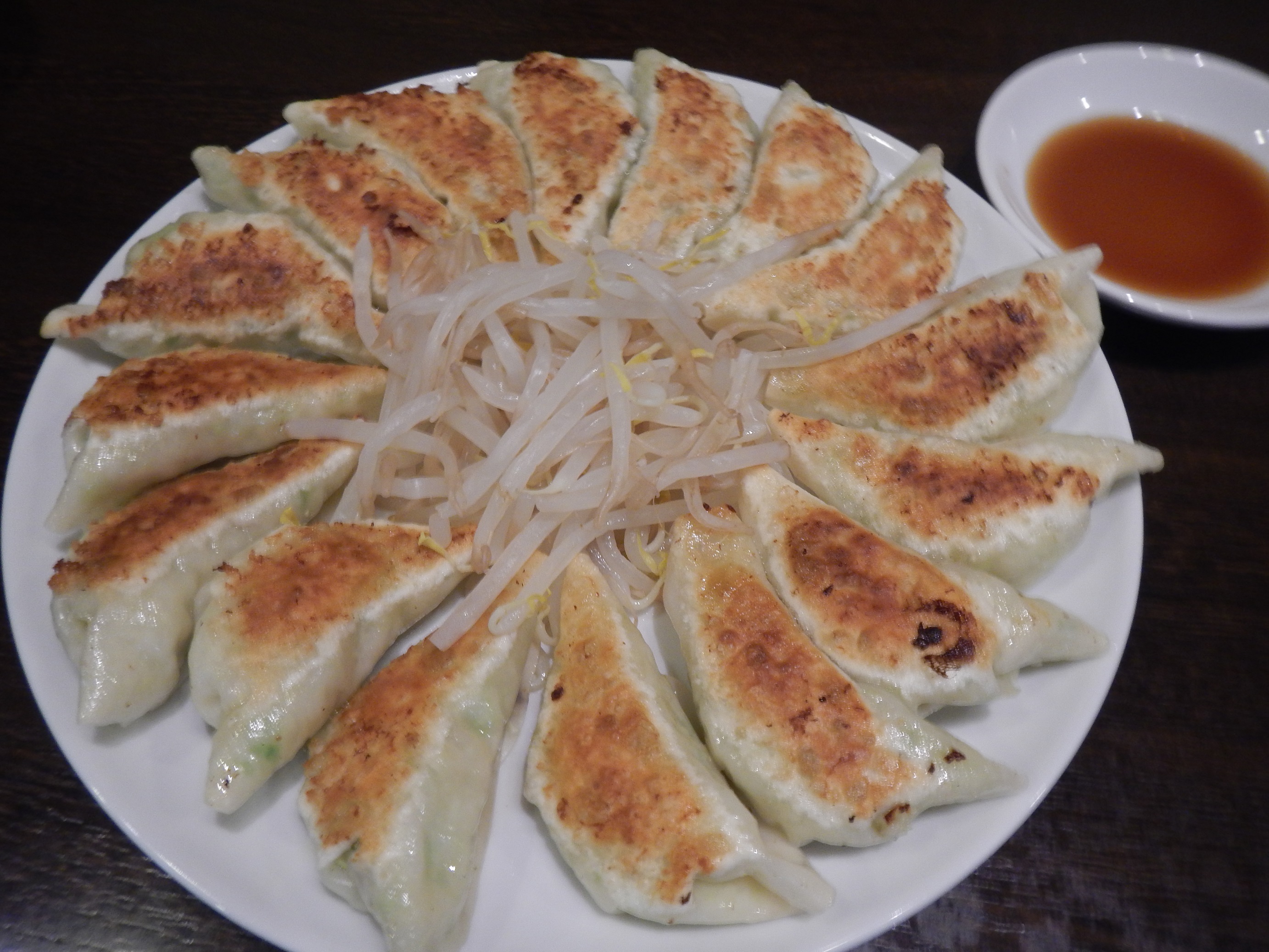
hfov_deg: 63.4
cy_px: 476
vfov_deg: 49.7
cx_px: 634
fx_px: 1027
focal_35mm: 28
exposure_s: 1/10
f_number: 3.9
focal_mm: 5
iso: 200
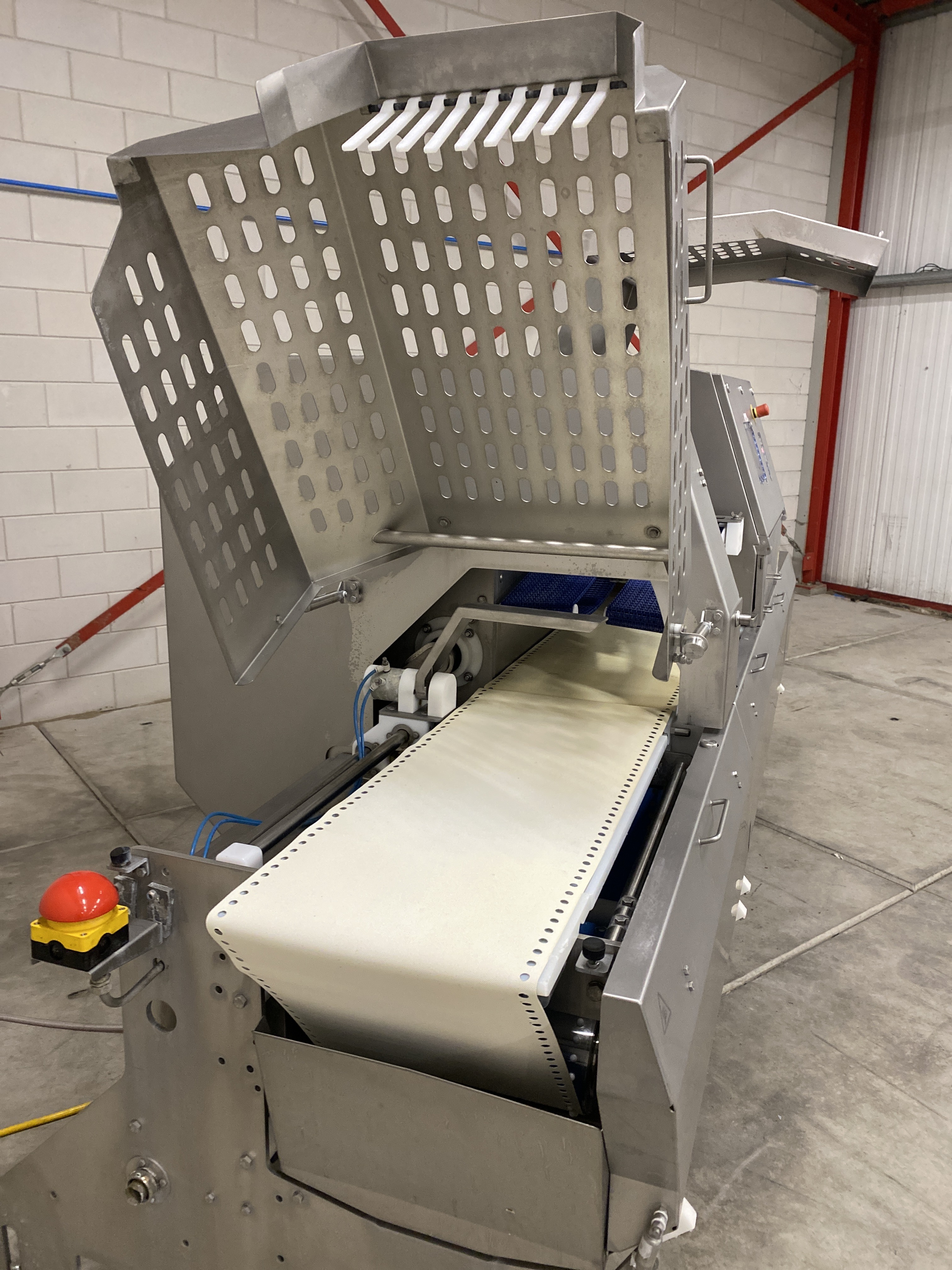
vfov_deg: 67.3
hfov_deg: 53.1
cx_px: 476
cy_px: 635
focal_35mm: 26
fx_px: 953
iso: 320
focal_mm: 4.25
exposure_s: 1/50
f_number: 1.8
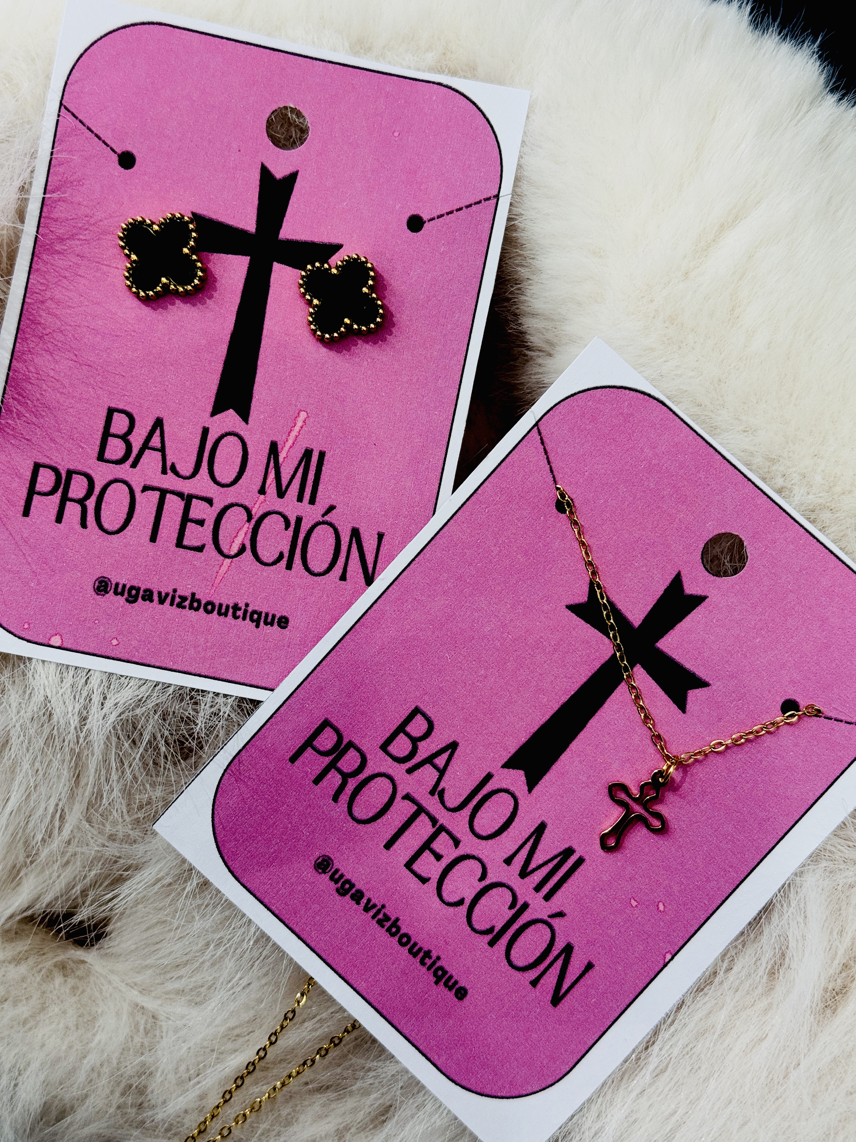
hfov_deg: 30.3
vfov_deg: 39.7
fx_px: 1583
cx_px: 428
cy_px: 571
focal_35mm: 48
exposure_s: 1/50
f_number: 1.78
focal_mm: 6.76
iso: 64
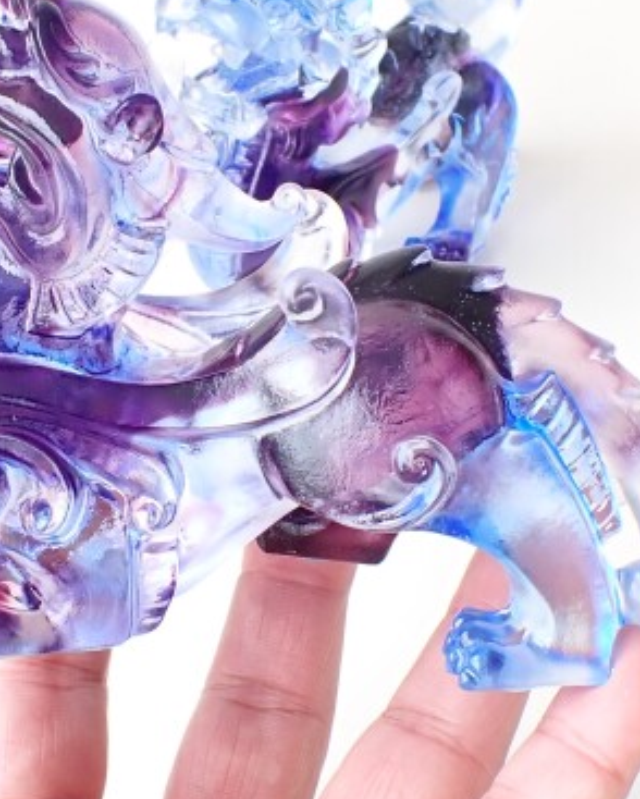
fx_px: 1207
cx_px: 259
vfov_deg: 36.6
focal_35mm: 51
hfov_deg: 29.6
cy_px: 354
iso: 125
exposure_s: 1/125
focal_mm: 5.4
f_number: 3.2
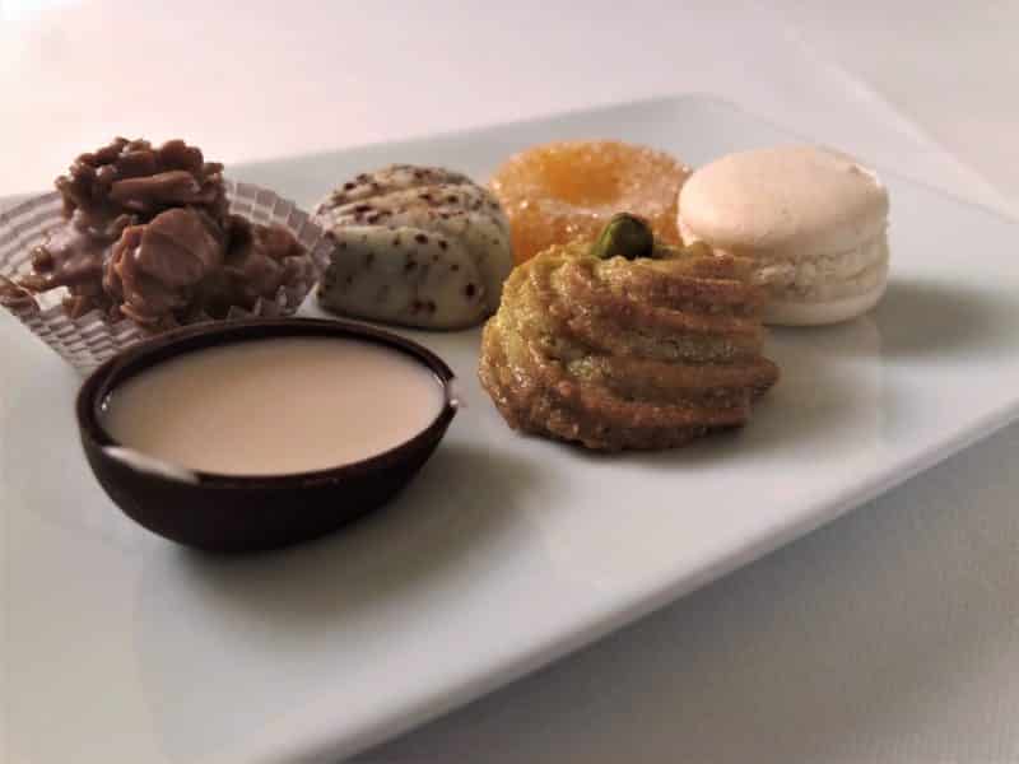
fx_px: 824
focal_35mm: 28
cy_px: 382
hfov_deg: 63.4
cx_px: 510
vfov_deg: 49.7
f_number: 1.8
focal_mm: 3.99
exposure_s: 1/7
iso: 100
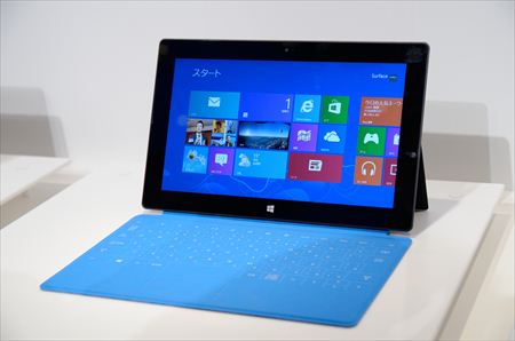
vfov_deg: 18.1
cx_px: 258
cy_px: 170
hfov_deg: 27.0
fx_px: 1071
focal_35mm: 75
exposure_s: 1/100
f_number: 4
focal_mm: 50
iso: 400
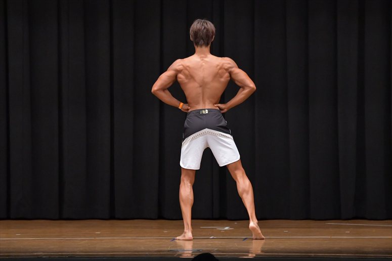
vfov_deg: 6.3
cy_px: 130
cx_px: 196
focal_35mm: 217
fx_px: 2362
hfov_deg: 9.5
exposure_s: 1/400
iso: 6400
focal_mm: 145
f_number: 5.6
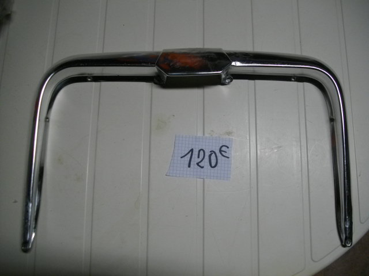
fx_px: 330
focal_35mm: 31
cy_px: 138
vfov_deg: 45.4
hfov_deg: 58.4
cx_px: 184
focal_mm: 5.7
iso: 200
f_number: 2.9
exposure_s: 1/50
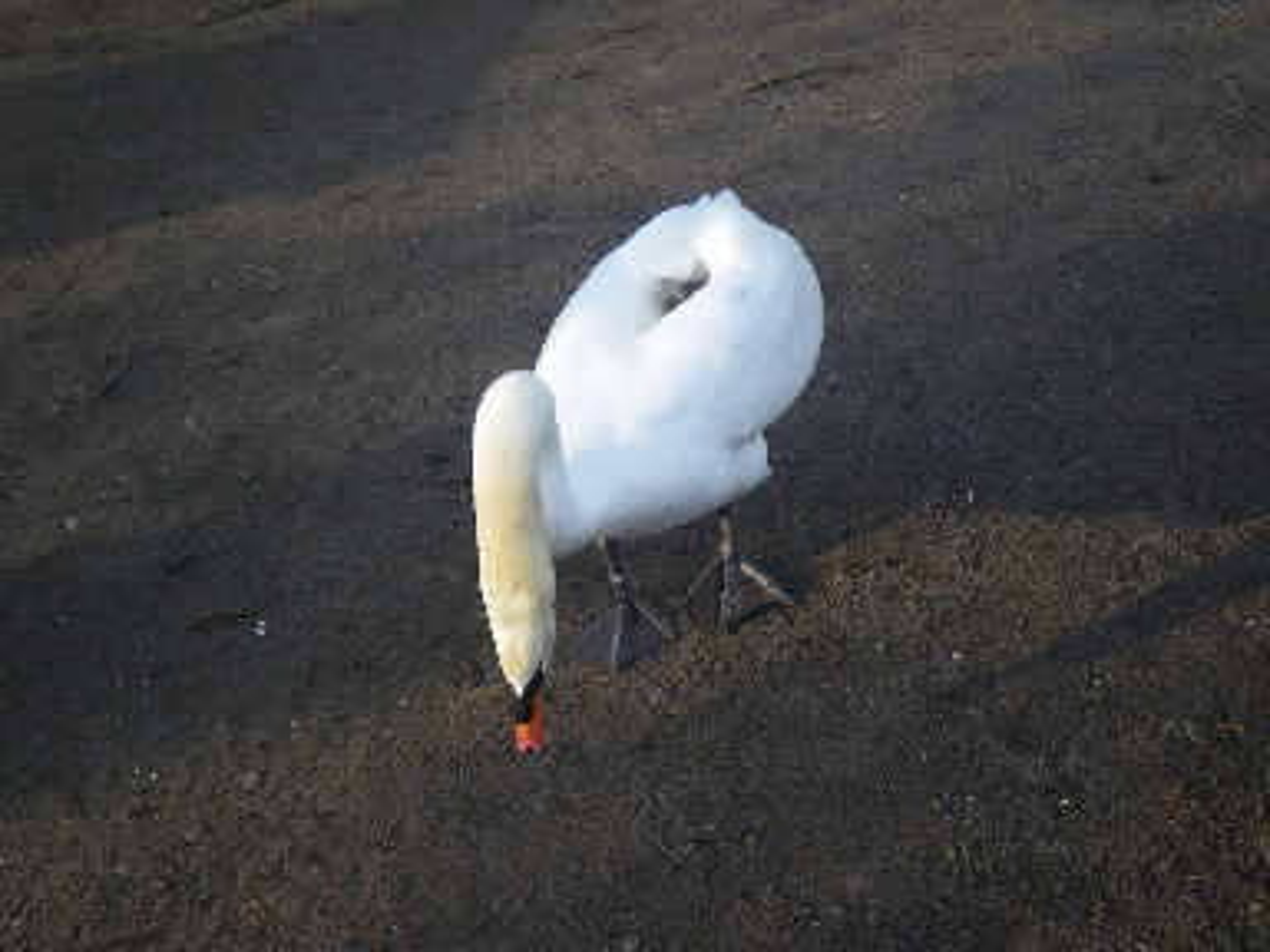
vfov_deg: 34.3
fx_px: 1541
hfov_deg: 44.8
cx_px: 635
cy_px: 476
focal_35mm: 42
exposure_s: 1/80
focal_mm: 7.5
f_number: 4.2
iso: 50
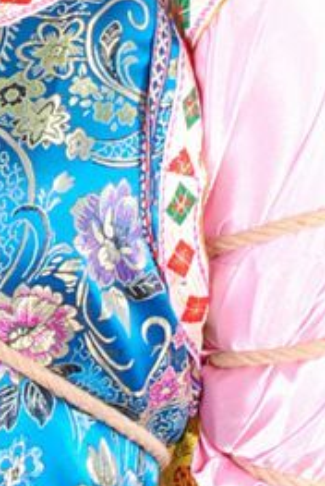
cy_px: 43
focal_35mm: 283
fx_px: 3823
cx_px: -73
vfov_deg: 7.2
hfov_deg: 4.9
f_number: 11
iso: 100
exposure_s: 1/8
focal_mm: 31
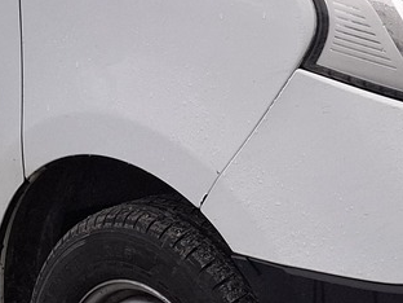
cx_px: 273
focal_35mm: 106
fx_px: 1234
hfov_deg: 18.5
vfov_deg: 13.9
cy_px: 62
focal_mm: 5.54
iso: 250
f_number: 1.8
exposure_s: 1/50
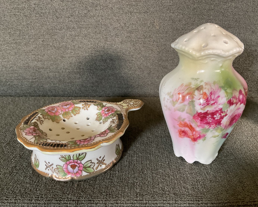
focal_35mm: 31
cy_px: 104
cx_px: 135
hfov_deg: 57.2
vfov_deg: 47.1
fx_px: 237
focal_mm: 3
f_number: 1.8
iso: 160
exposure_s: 1/60
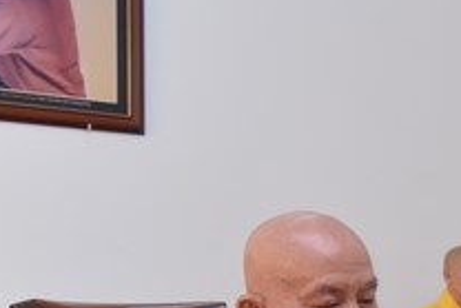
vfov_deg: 11.3
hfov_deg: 15.8
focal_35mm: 119
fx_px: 1525
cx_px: 696
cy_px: 363
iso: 1000
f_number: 5.6
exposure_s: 1/125
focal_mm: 38
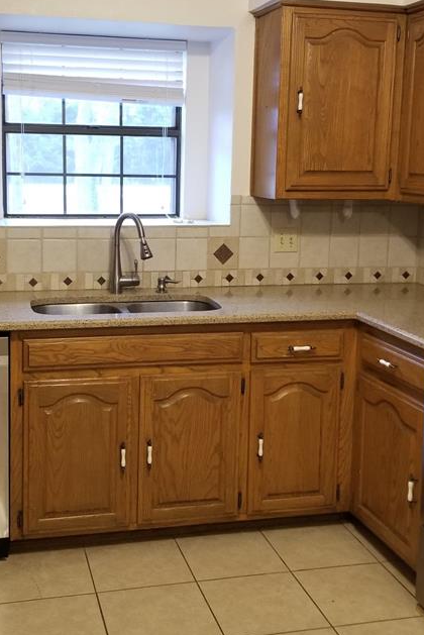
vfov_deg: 44.3
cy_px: 268
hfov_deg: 30.5
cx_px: 175
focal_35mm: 44
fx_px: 776
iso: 160
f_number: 1.7
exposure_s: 1/30
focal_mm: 4.3
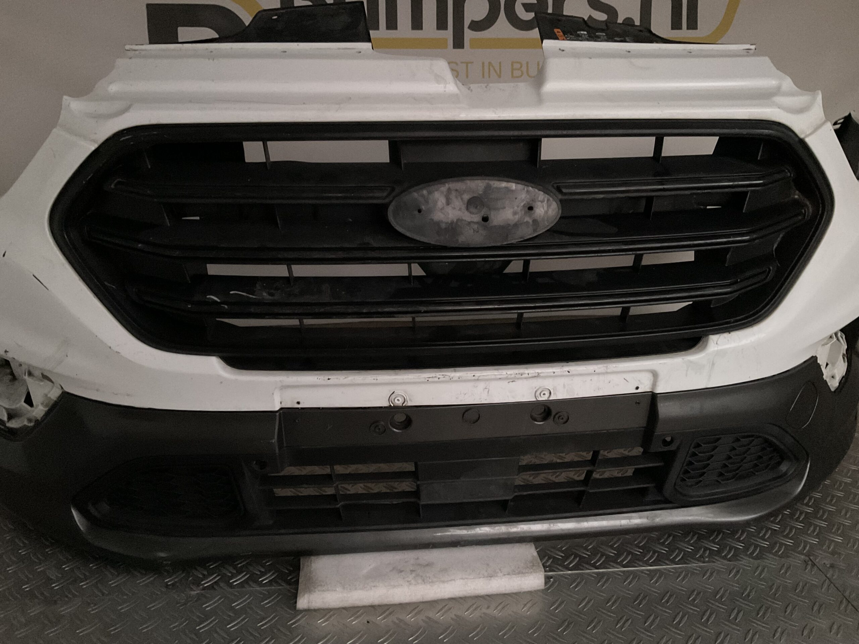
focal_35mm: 29
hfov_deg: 61.7
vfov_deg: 48.2
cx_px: 430
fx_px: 720
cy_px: 322
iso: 500
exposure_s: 1/17
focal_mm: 3
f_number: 1.8
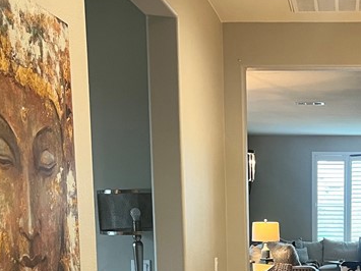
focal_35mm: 75
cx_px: 334
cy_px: 333
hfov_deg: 25.1
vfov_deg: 18.5
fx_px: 782
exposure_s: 1/60
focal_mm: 5.1
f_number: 1.6
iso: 250
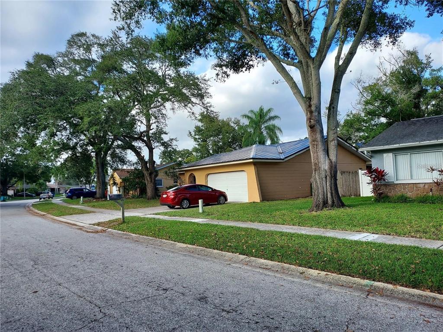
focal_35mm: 24
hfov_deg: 71.6
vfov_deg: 56.8
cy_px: 166
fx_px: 307
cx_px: 222
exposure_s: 1/591
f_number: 1.8
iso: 40
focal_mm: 4.6
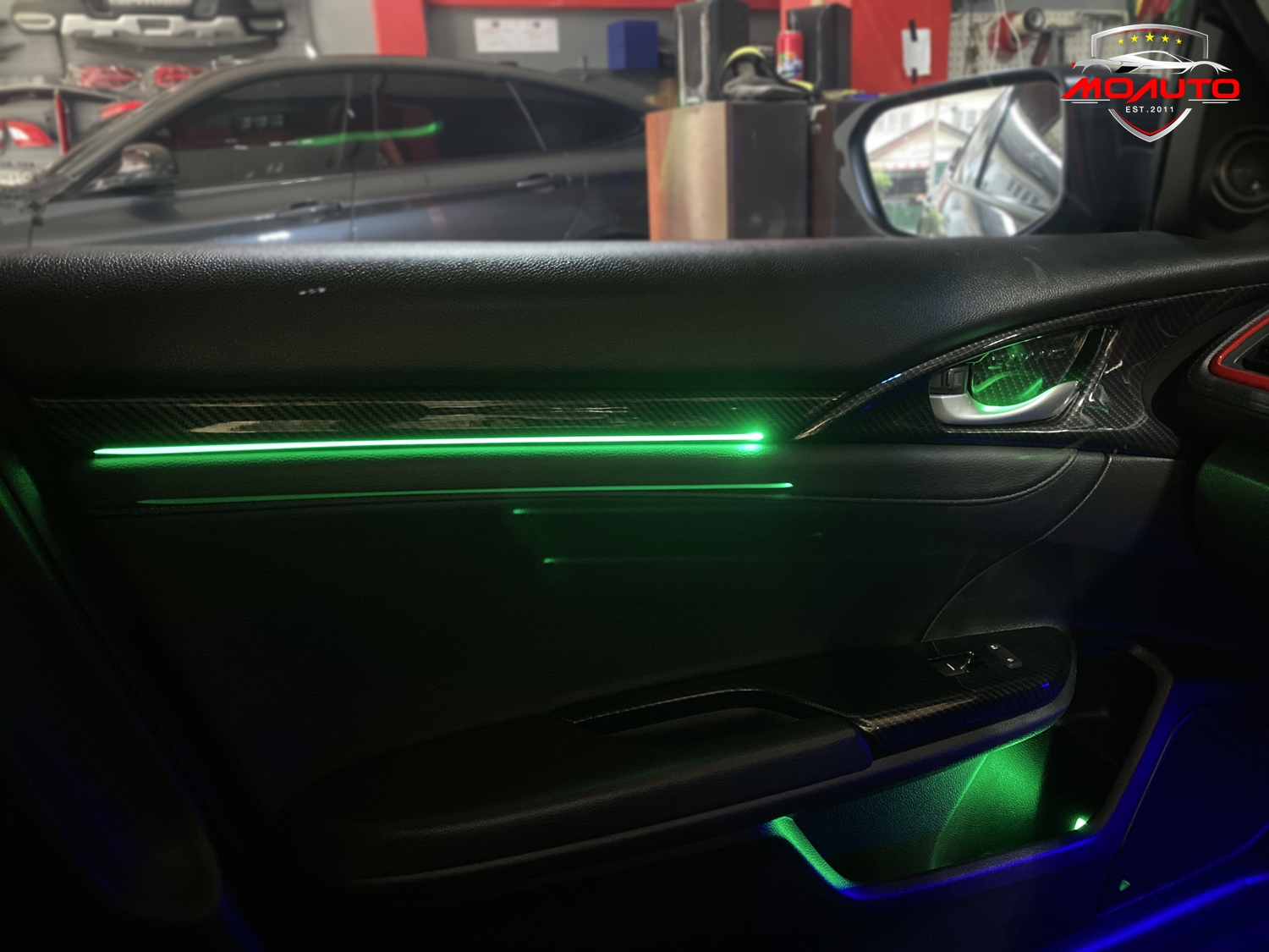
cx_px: 634
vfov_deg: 53.1
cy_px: 476
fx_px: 953
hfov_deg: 67.3
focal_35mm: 26
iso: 1000
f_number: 1.8
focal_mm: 4.25
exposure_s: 1/21
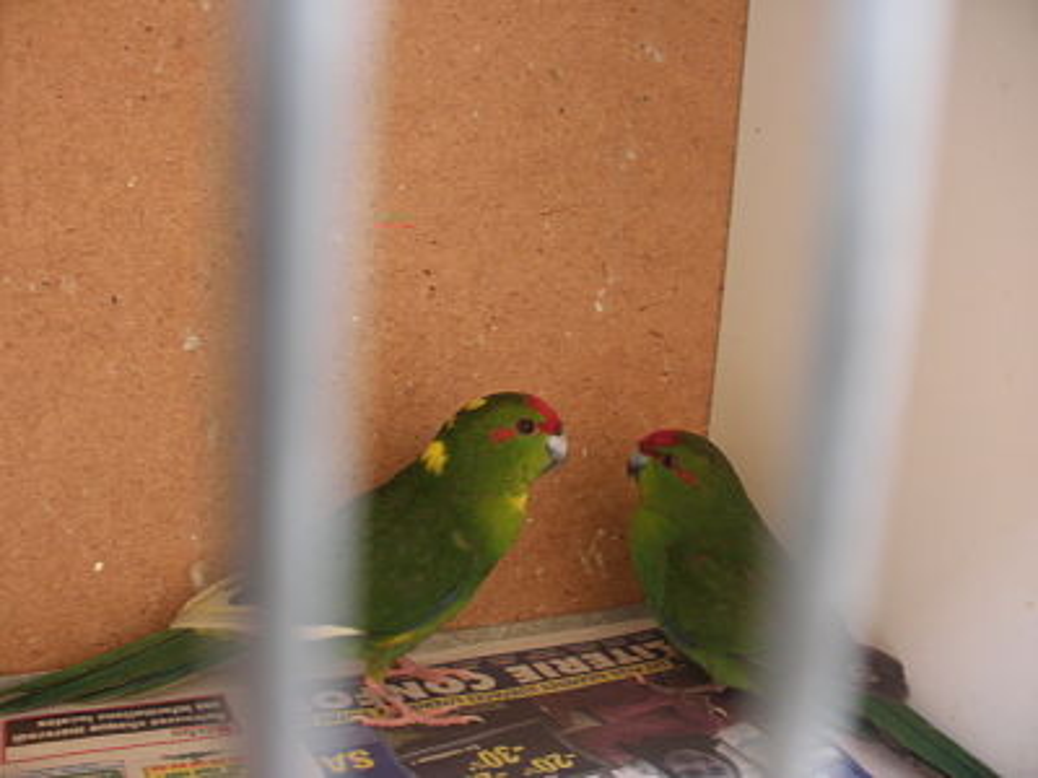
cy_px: 389
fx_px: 1080
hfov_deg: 51.4
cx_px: 519
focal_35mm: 36
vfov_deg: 39.7
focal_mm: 6.3
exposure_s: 1/25
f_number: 3.5
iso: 160
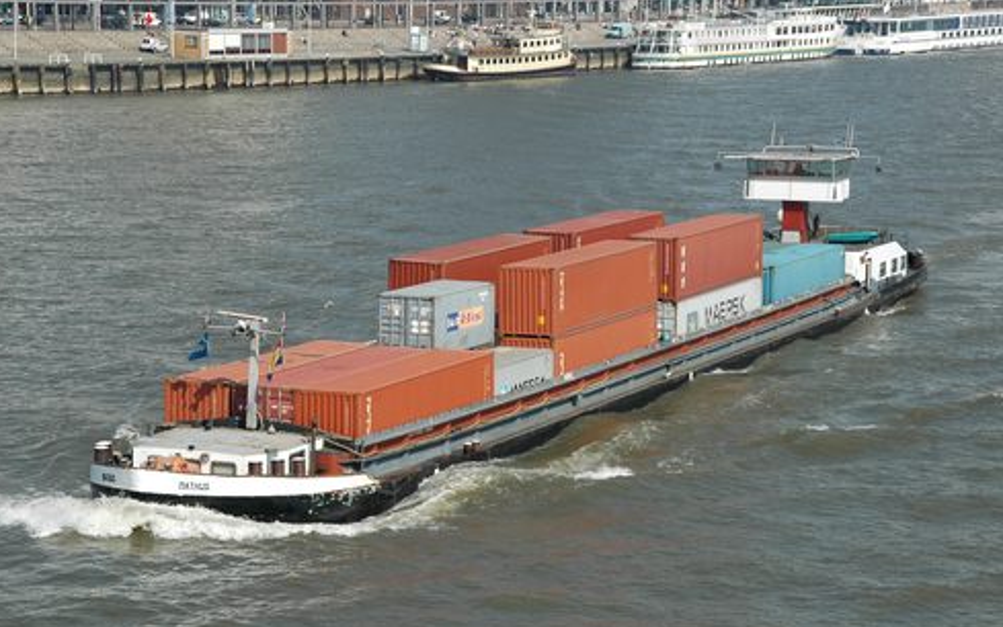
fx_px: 2749
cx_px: 499
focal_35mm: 101
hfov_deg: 20.7
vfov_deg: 13.0
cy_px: 335
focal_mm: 65
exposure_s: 1/320
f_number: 11
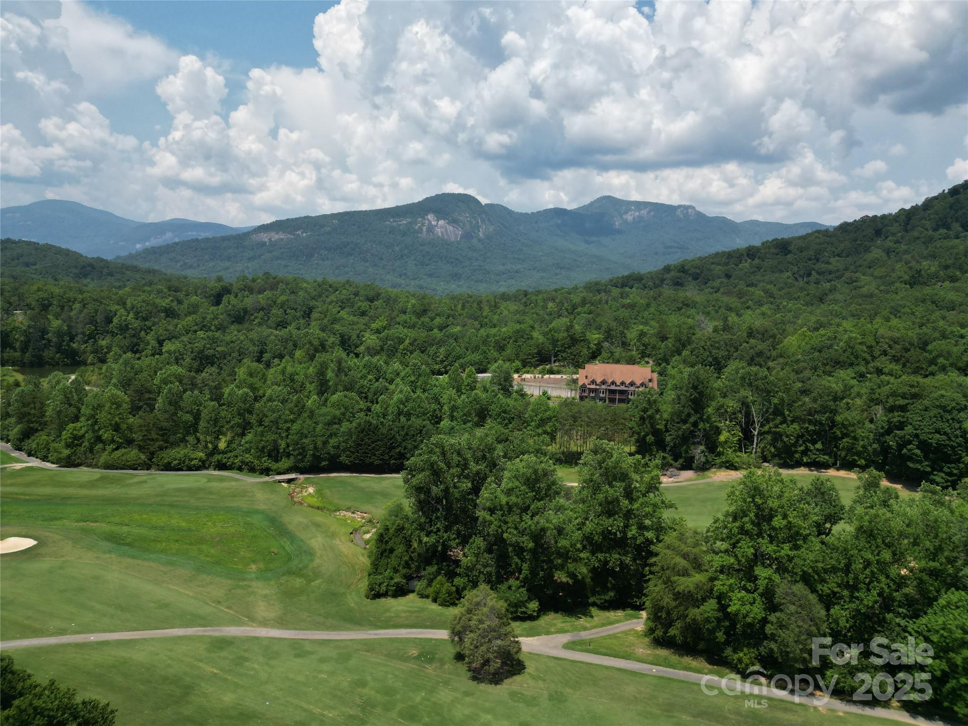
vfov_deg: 56.8
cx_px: 484
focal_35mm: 24
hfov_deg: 71.6
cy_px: 363
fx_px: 671
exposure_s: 1/4000
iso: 120
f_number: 1.7
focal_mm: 6.72
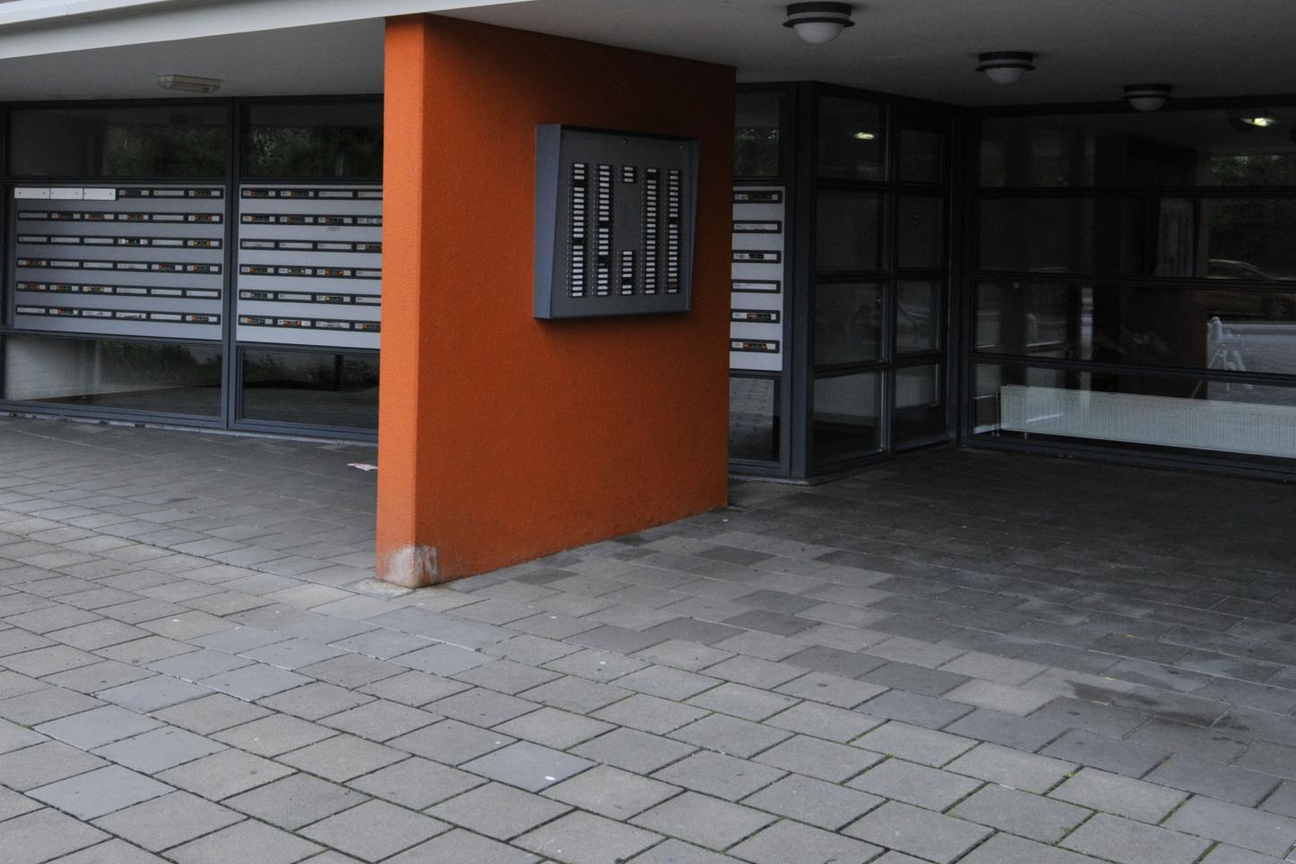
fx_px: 1440
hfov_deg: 48.3
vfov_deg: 32.9
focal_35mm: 40
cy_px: 232
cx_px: 552
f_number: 9
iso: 500
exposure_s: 1/250
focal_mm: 18
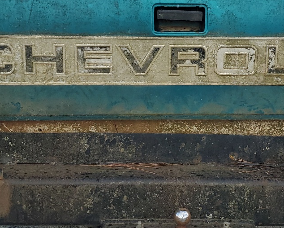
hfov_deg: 29.4
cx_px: 184
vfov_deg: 23.8
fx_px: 538
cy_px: 76
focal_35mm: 64
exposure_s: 1/2000
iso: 50
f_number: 1.5
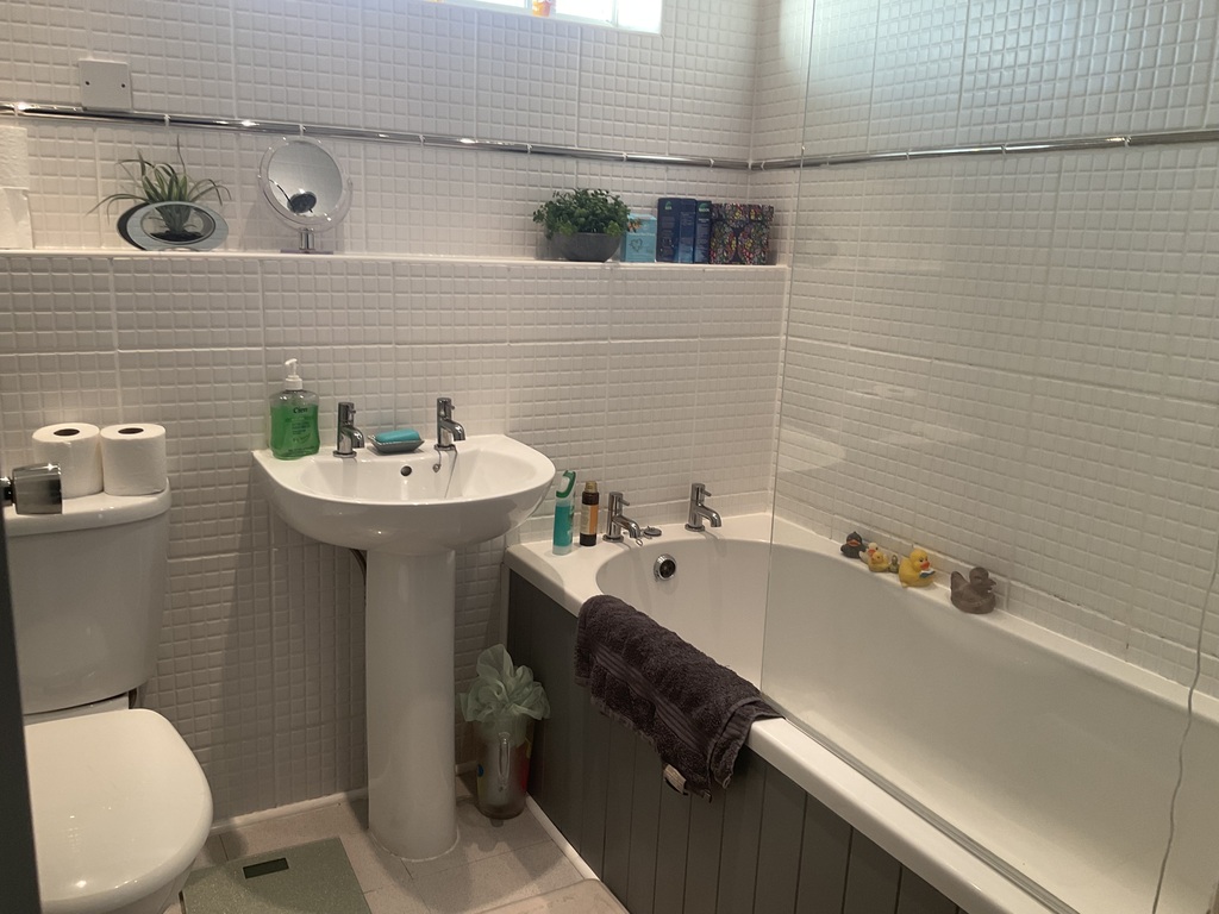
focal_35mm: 29
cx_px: 610
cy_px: 457
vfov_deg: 48.2
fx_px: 1021
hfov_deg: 61.7
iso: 50
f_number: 1.8
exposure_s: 1/50
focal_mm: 3
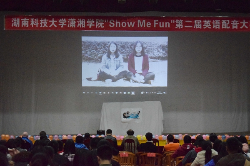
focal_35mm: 72
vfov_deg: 18.9
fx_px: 500
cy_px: 83
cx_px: 125
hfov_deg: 28.1
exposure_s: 1/100
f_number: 5.3
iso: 11400
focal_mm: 48
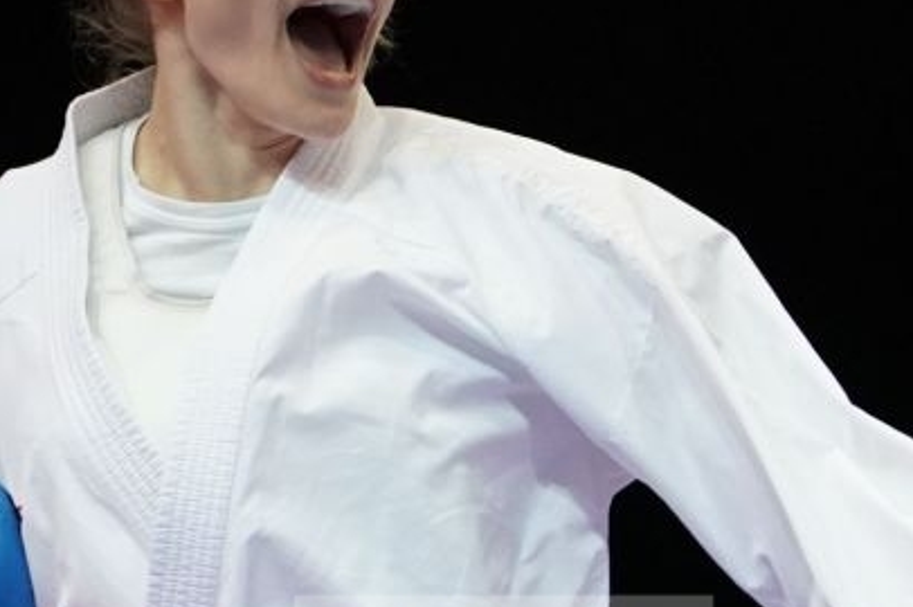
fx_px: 16978
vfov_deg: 2.0
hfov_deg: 3.1
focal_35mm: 670
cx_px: 1266
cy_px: 800
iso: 4000
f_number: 2.8
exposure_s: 1/1000
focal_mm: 151
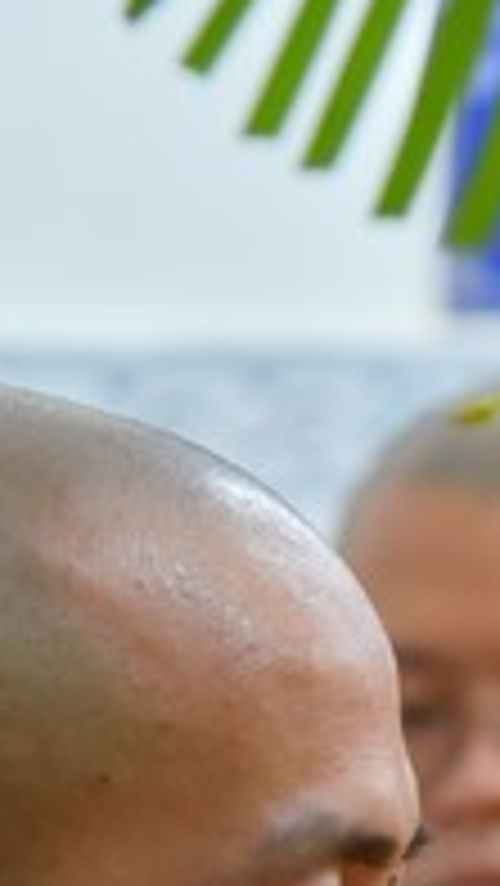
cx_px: 216
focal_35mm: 270
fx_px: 6356
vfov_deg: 7.9
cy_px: 1273
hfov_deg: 4.5
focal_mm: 78
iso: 1600
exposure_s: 1/160
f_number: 4.5
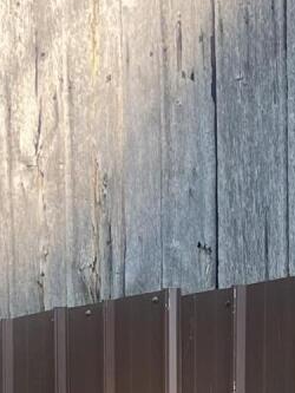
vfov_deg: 11.8
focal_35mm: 156
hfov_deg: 9.4
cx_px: 328
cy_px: 670
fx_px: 1771
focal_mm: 5.7
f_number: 1.5
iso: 50
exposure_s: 1/887
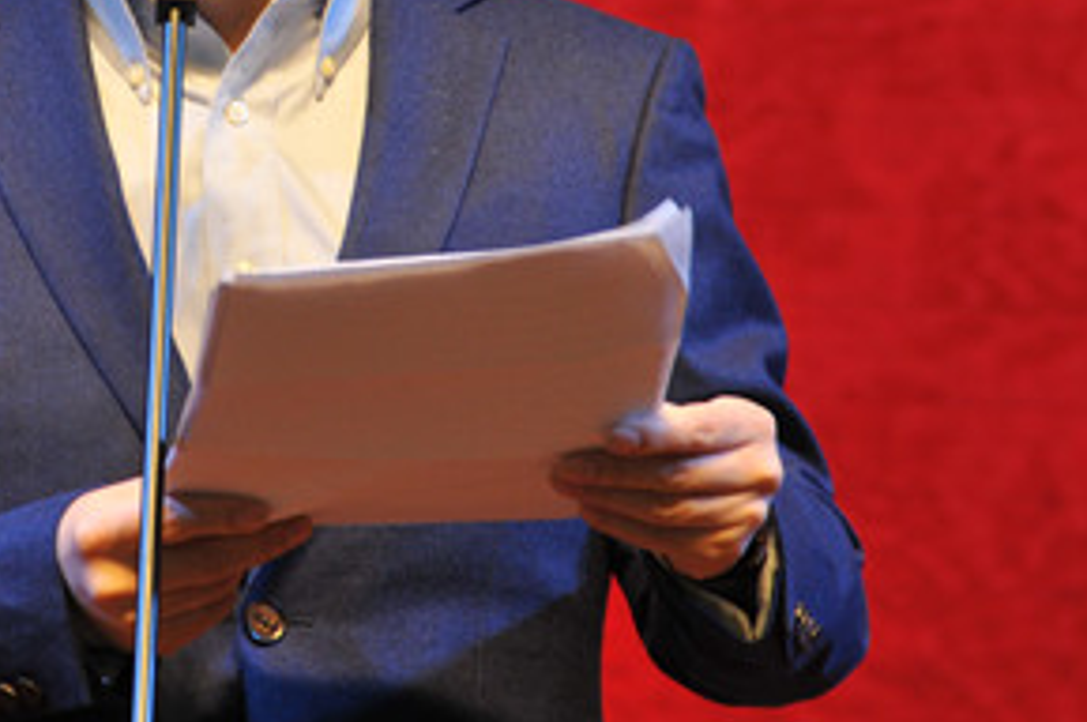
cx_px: 213
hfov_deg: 3.5
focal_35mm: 588
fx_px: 17734
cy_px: 28
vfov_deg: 2.3
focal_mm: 170
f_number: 7.1
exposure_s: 1/80
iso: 560
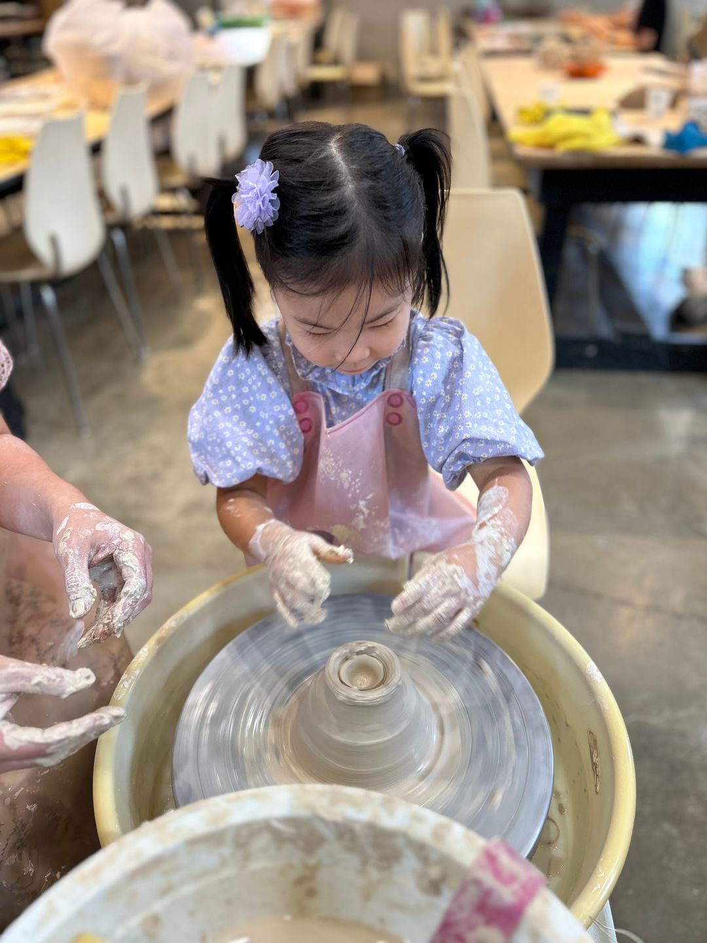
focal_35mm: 26
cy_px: 472
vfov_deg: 67.3
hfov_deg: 53.1
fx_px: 708
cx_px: 354
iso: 80
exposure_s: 1/60
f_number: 1.5
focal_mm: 5.7
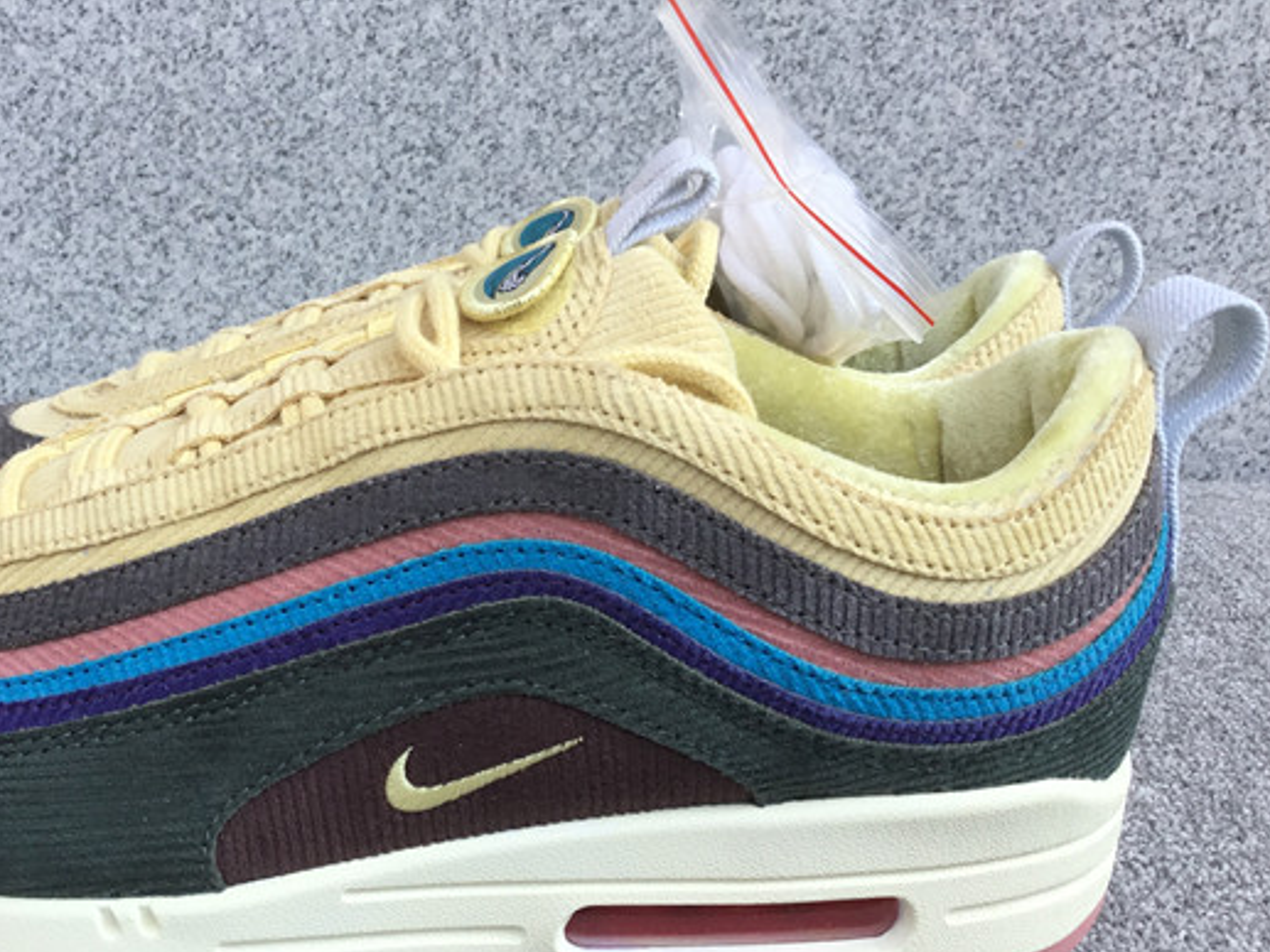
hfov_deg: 38.9
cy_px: 557
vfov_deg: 30.2
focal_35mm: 48
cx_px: 364
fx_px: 1761
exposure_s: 1/314
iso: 25
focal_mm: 3.3
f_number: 2.4
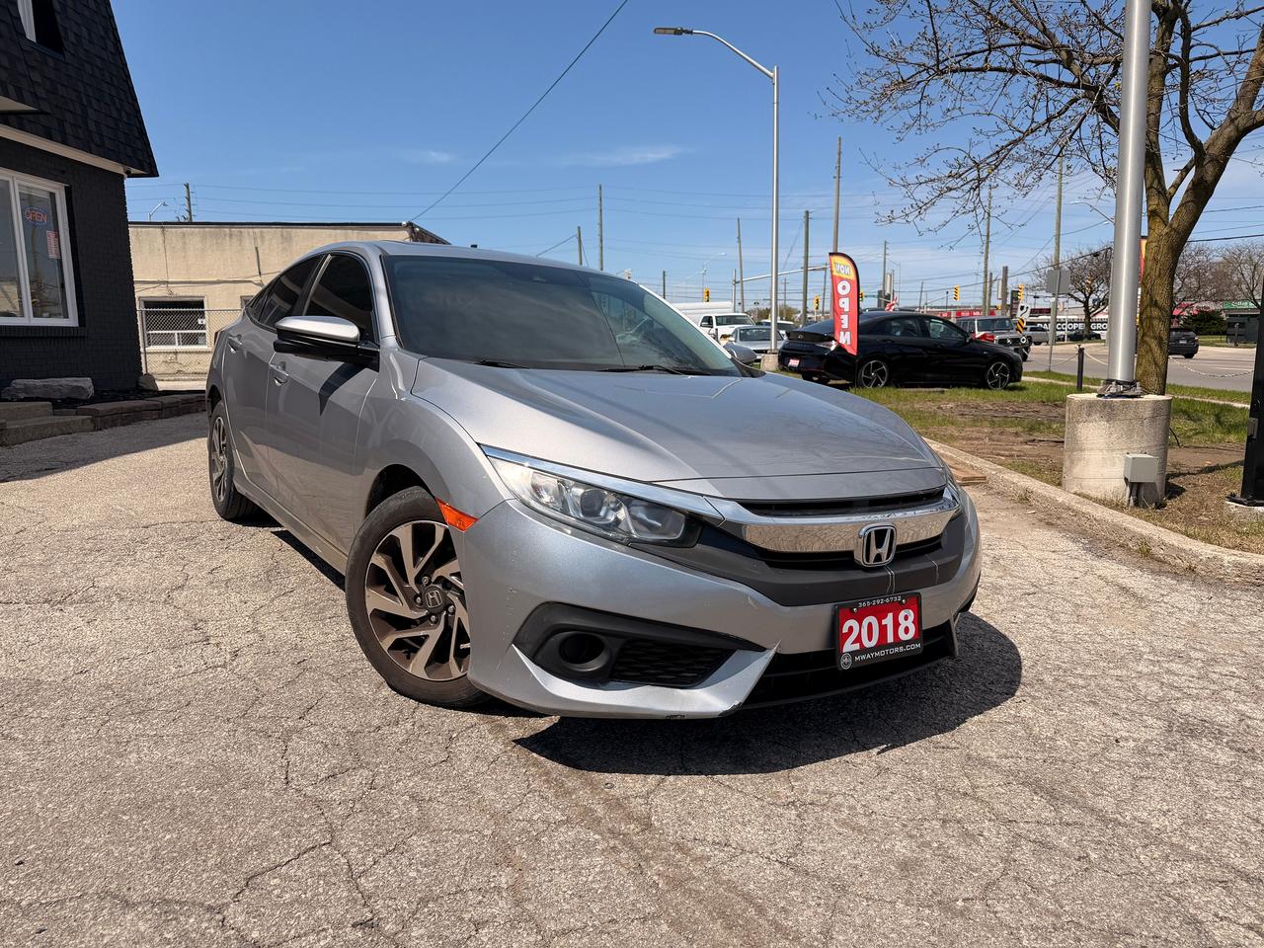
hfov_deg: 71.6
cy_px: 474
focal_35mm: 24
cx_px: 632
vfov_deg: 56.8
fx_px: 876
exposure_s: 1/7353
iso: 80
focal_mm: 6.76
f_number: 1.78
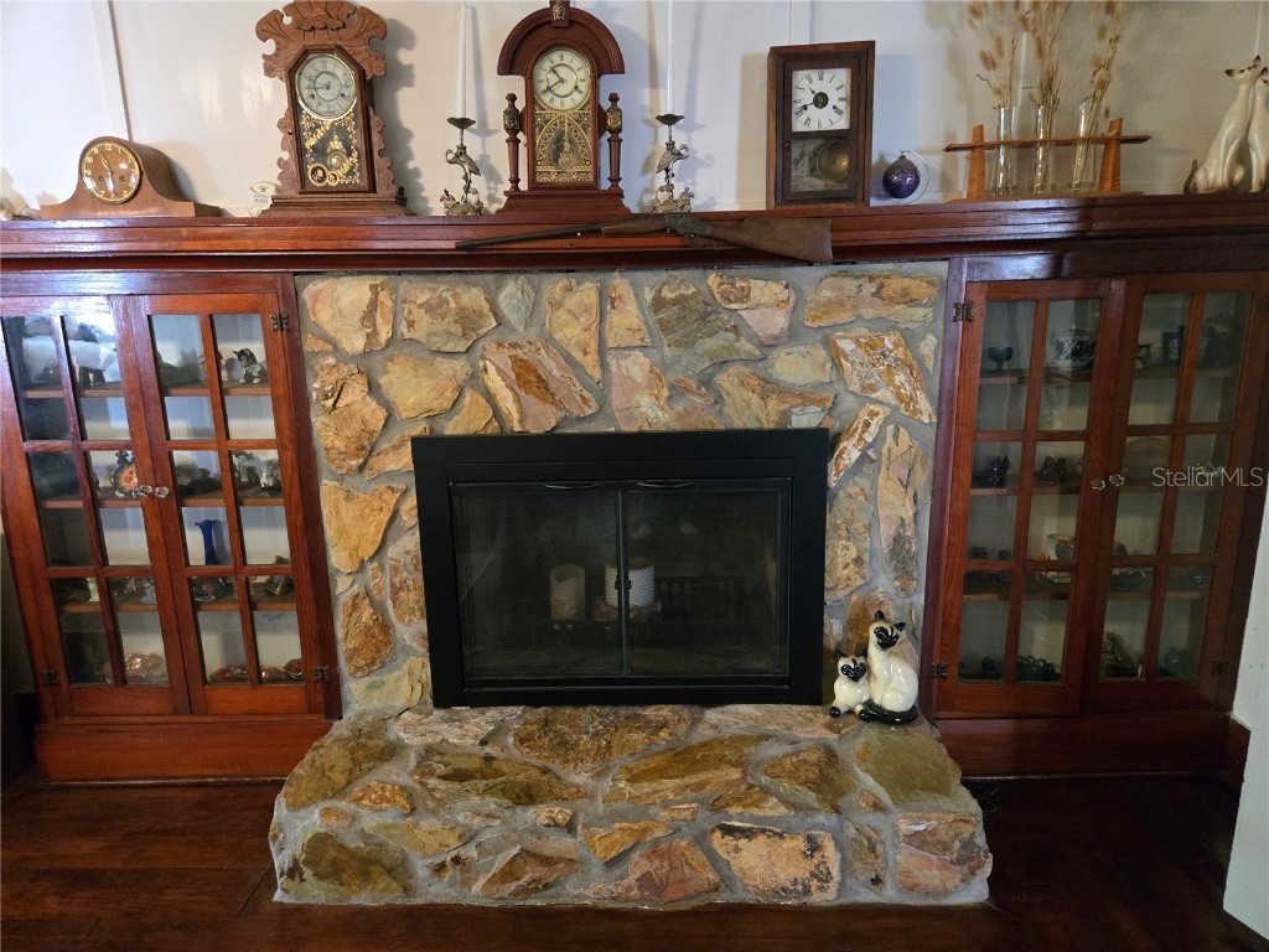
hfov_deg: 73.9
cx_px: 634
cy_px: 476
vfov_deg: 58.9
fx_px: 843
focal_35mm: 23
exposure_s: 1/40
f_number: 1.8
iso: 1250
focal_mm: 5.4
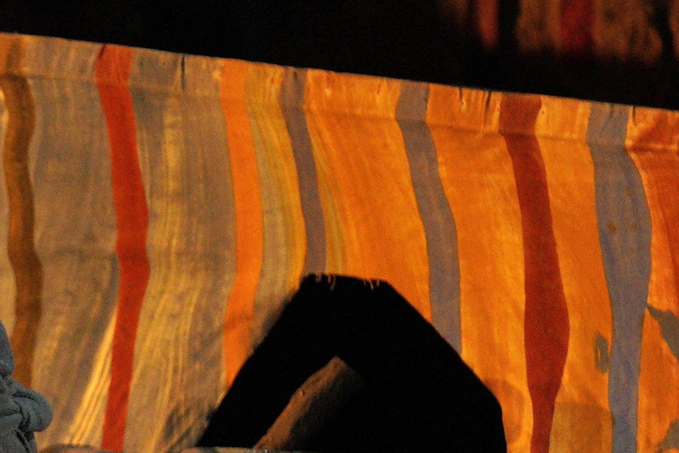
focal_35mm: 600
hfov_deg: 3.4
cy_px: 481
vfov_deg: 2.3
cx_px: -356
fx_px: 11315
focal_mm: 161
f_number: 3.2
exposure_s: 1/250
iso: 4000
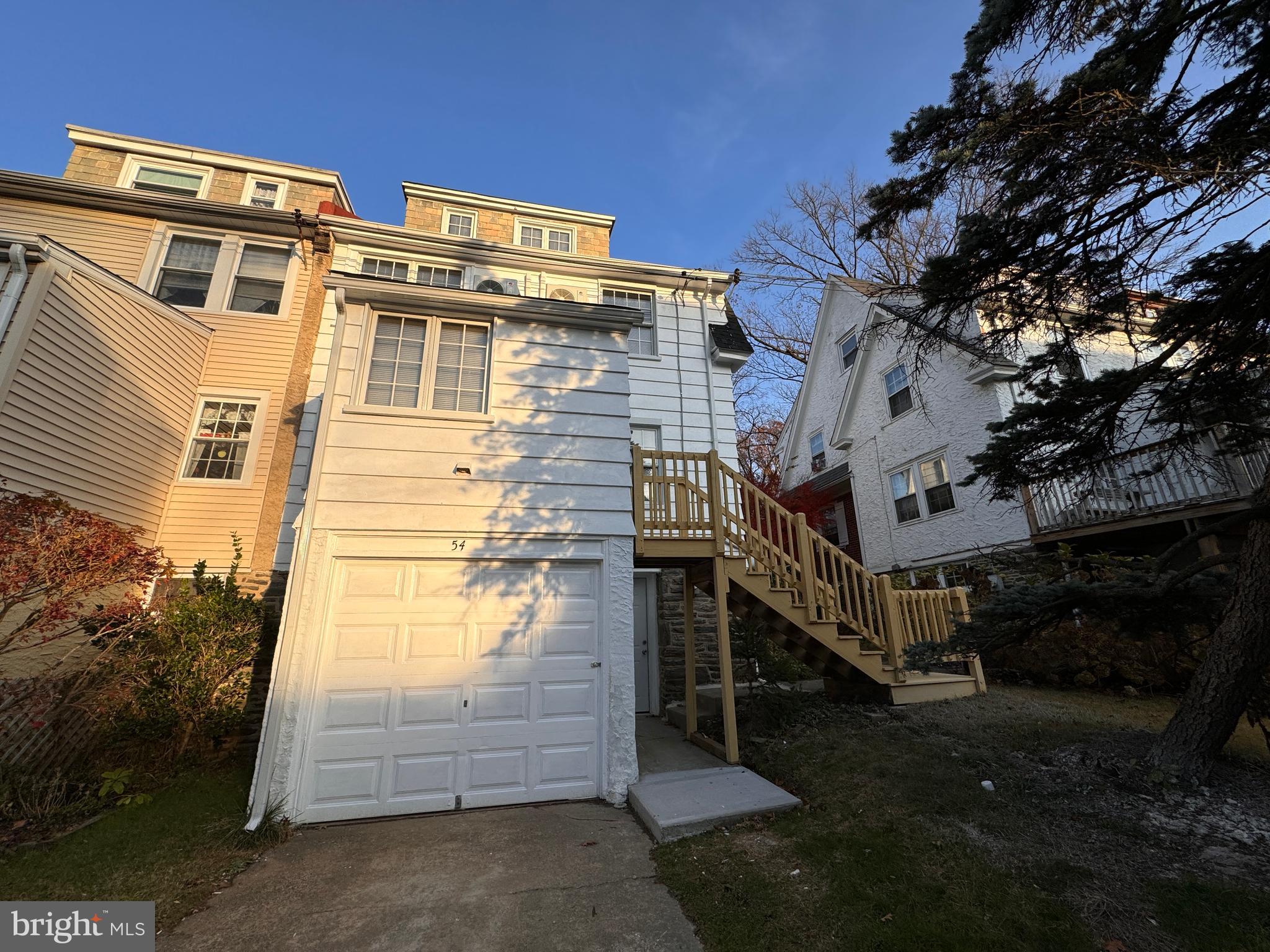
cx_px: 635
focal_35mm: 14
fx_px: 514
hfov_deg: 102.1
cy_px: 476
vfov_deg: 85.7
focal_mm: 2.22
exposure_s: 1/1034
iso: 50
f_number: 2.2
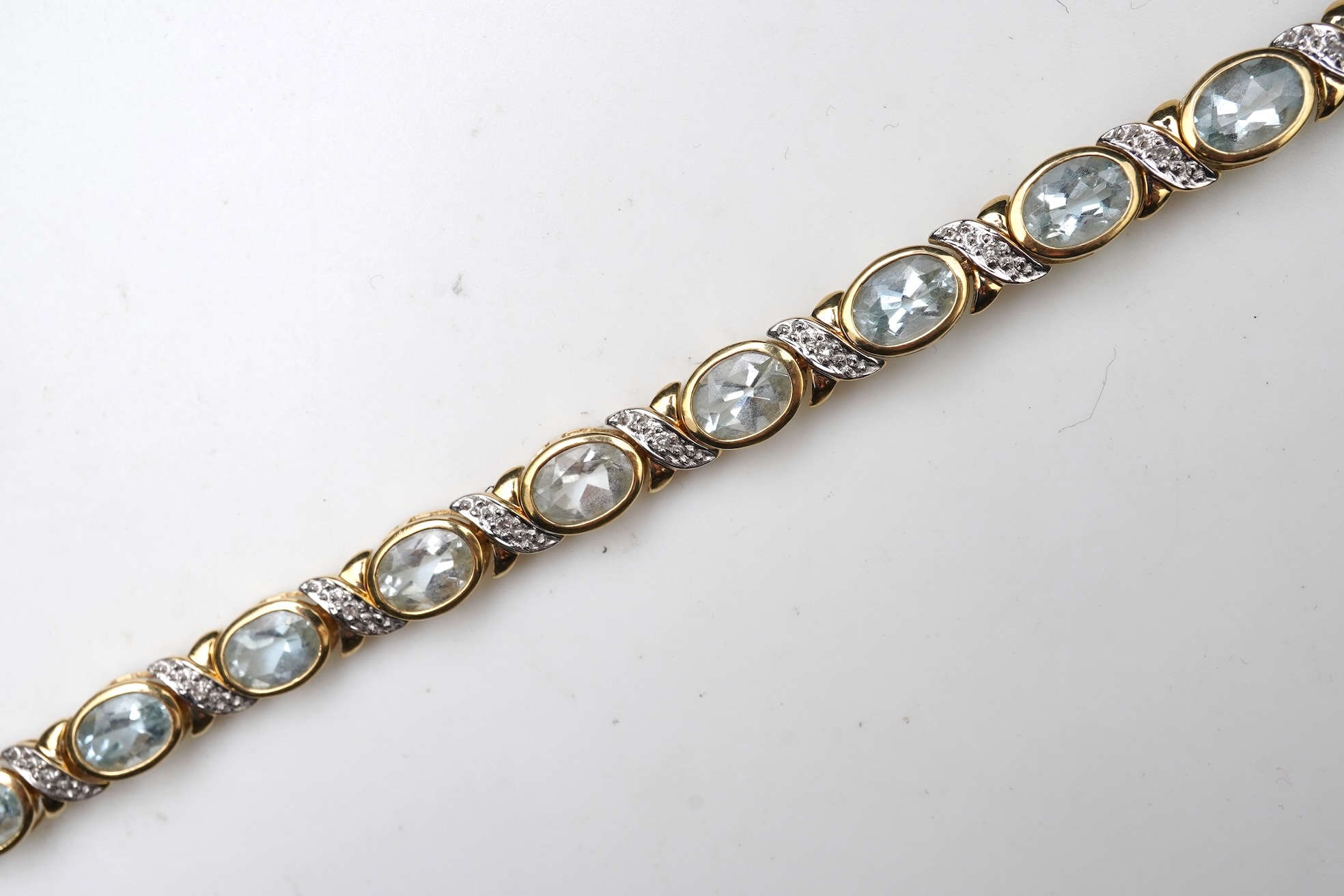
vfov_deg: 29.9
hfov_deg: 43.6
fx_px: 1680
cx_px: 672
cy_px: 448
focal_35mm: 45
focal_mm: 30
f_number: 18
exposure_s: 1/125
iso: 400
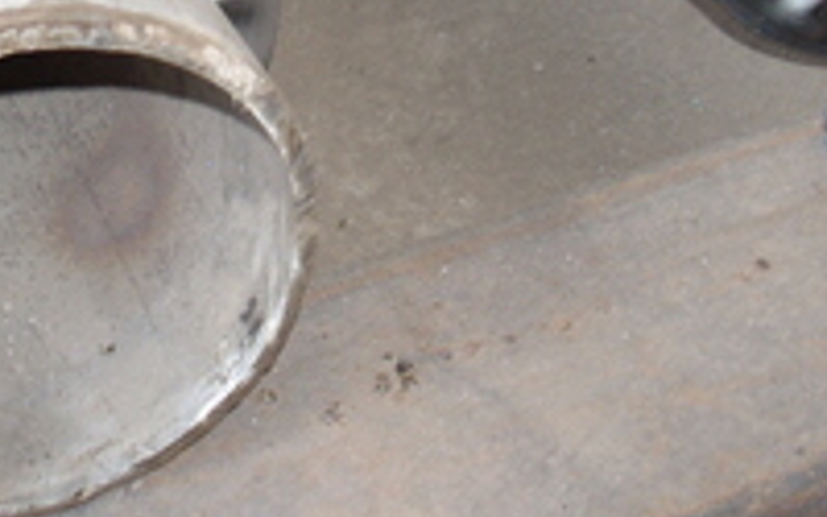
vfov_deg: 13.1
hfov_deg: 21.1
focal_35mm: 98
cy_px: -77
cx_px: 223
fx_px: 2209
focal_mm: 6.2
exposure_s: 1/30
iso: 64
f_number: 2.8
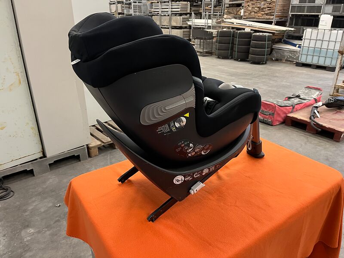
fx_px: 258
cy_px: 129
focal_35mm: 26
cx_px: 172
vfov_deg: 53.1
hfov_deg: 67.3
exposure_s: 1/50
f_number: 1.6
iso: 250
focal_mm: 5.1
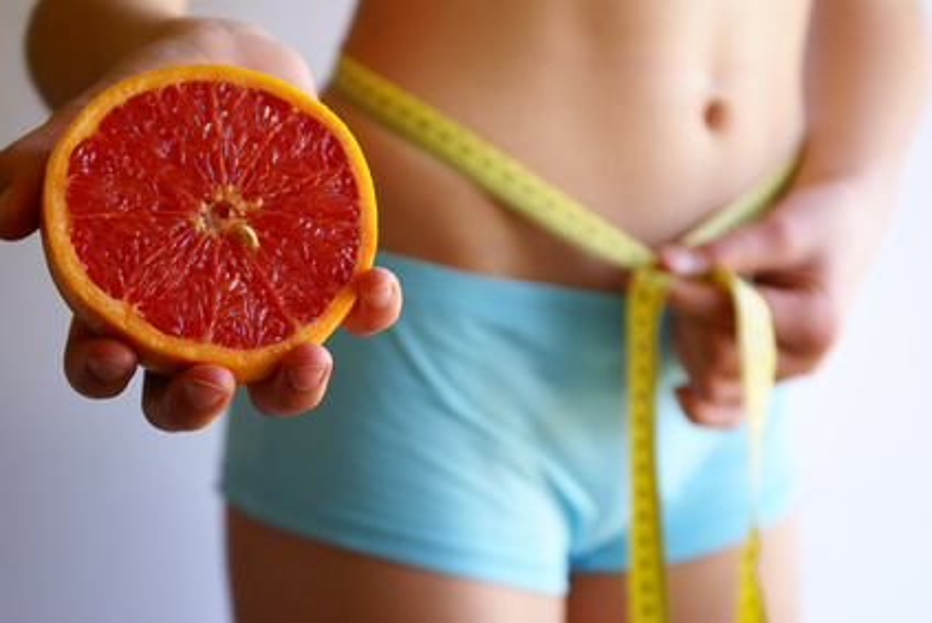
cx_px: 466
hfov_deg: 19.4
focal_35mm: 105
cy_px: 312
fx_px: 2721
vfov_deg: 13.1
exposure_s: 1/60
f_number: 5.6
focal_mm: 70
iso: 400
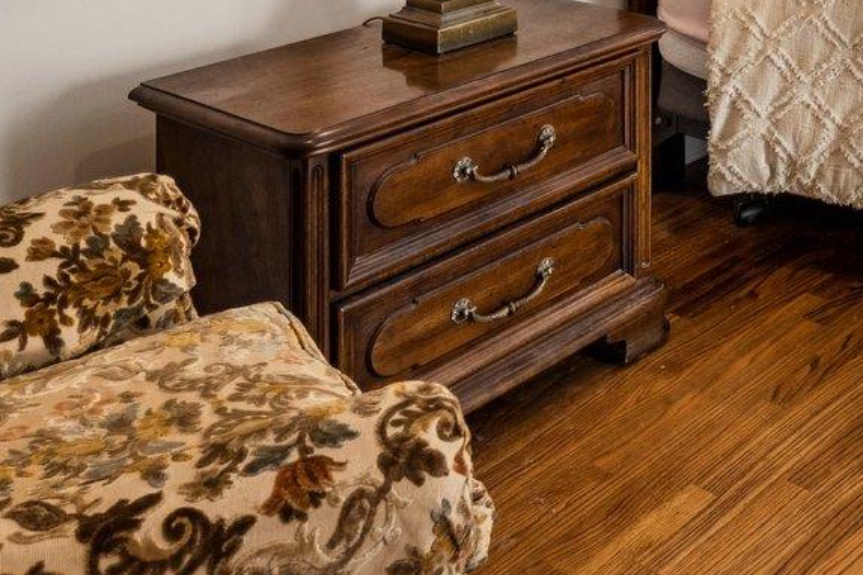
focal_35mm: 50
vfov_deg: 21.5
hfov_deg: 33.1
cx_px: 1012
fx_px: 1199
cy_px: -344
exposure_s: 1/80
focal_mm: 14
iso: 640
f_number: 9
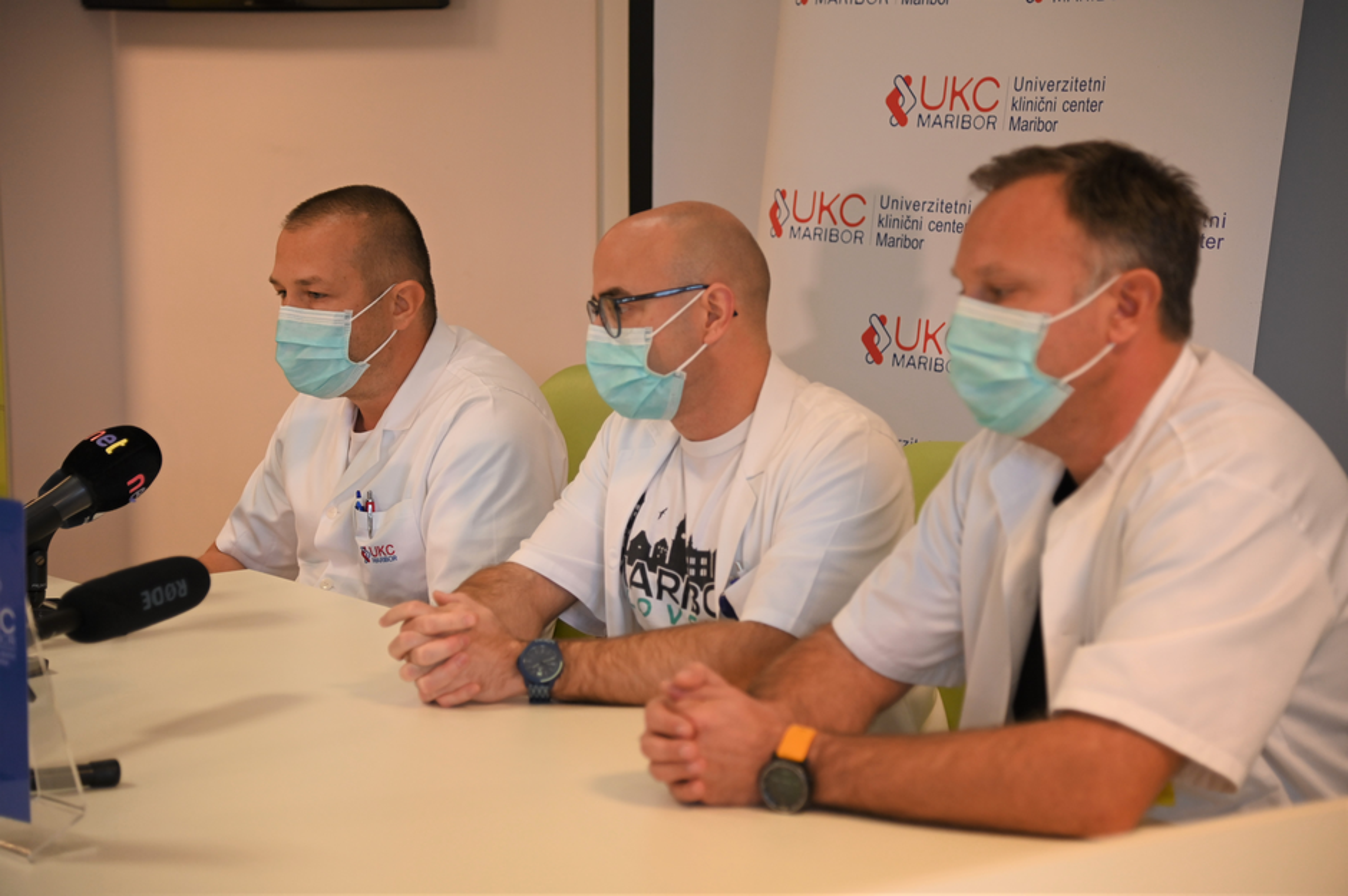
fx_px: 3180
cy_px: 448
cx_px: 674
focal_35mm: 85
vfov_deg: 16.0
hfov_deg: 23.9
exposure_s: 1/125
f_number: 4
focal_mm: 85
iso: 1000
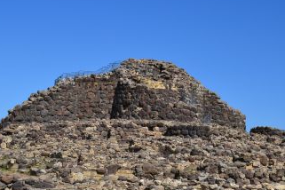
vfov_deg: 18.5
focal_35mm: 74
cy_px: 106
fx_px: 583
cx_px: 131
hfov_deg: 27.4
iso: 220
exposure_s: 1/500
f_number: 11
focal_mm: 35
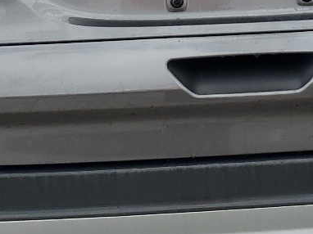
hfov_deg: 18.0
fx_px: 985
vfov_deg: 13.0
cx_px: 222
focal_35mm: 109
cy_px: -95
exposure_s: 1/3333
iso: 50
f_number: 1.5
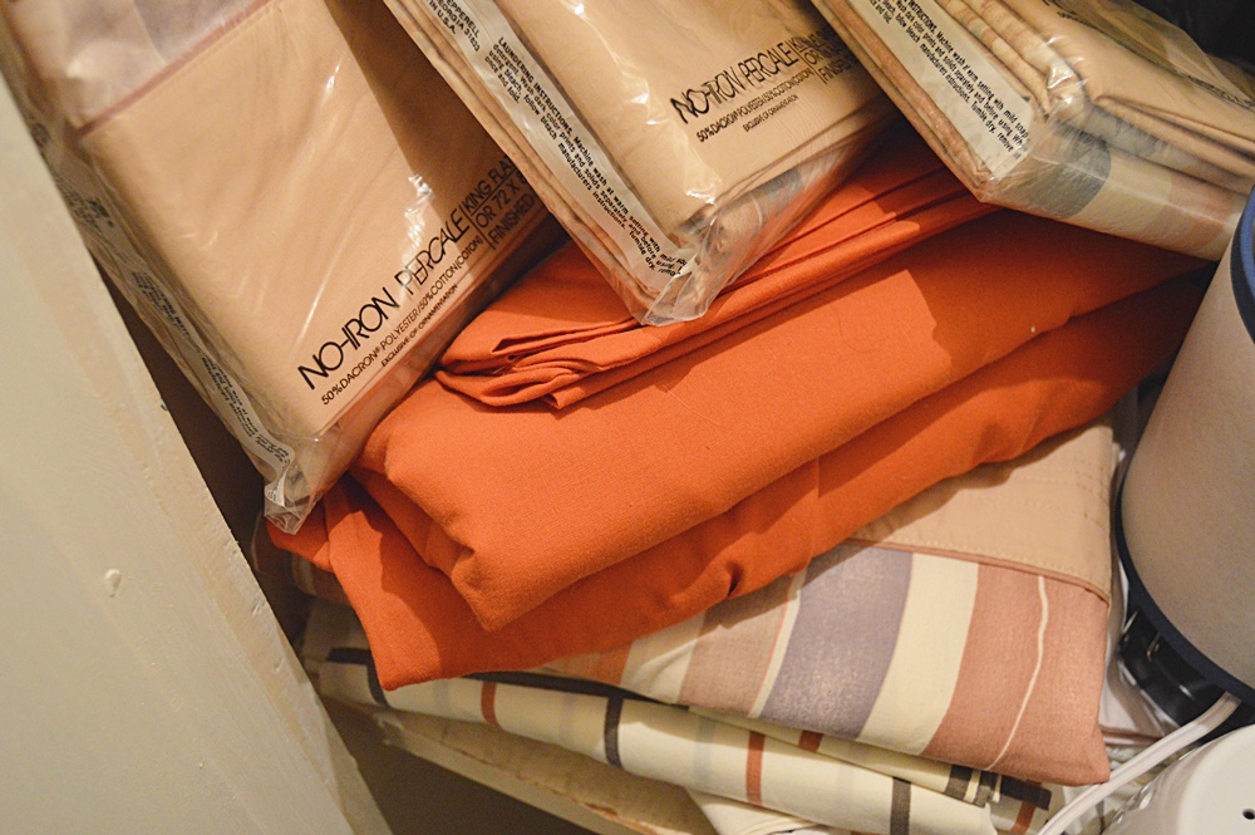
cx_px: 628
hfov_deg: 57.3
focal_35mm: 33
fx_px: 1149
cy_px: 418
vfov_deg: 39.9
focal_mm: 22
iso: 2500
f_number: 3.5
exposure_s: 1/60
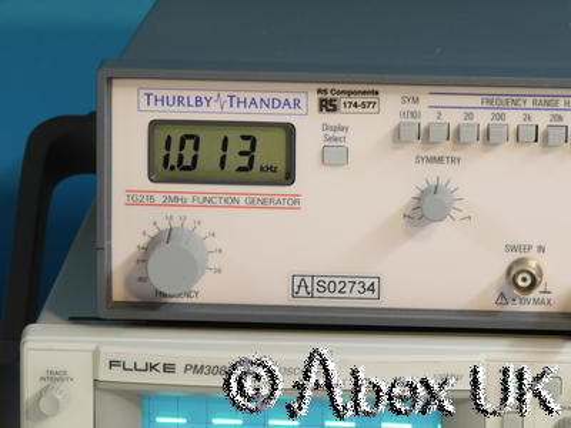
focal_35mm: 280
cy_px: 214
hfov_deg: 7.1
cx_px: 286
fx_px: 4619
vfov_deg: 5.3
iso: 400
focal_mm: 140
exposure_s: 1
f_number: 16
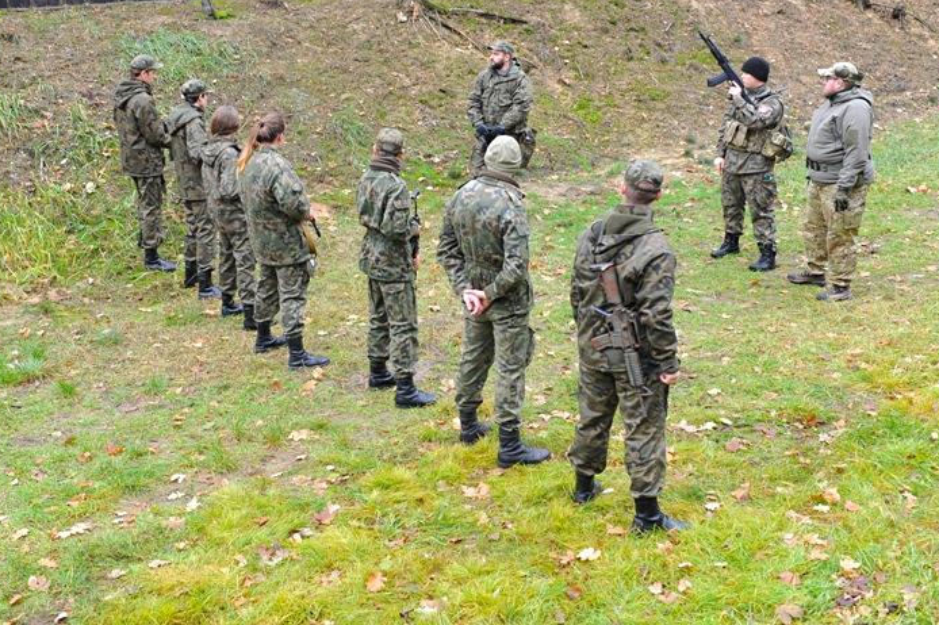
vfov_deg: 27.5
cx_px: 430
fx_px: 1277
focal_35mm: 49
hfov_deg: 40.3
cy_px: 272
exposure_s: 1/100
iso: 640
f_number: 5
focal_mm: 40
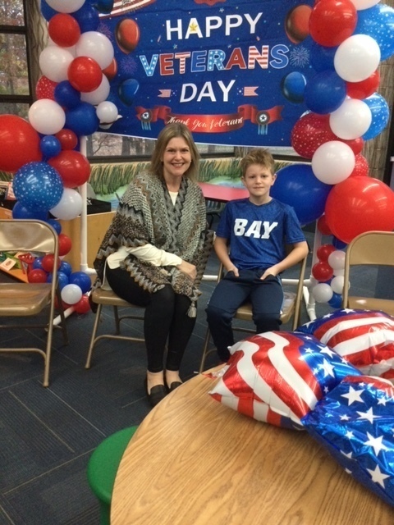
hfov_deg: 45.4
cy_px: 262
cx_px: 197
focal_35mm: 31
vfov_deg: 58.4
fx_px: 470
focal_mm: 3.3
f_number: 2.4
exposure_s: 1/30
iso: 160
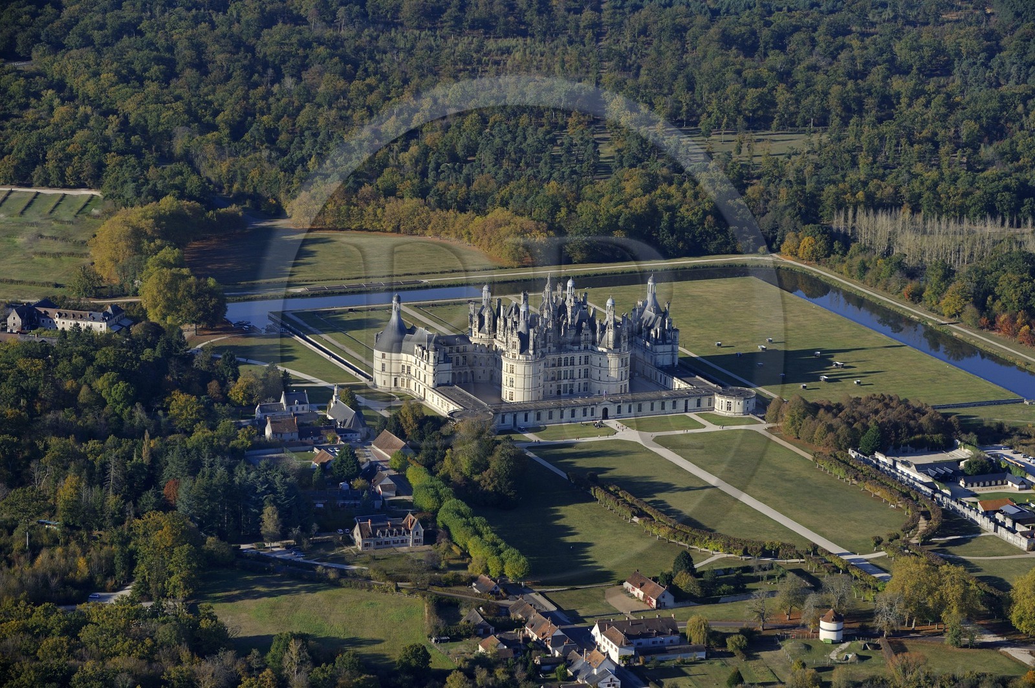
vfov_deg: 11.4
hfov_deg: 17.1
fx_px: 3447
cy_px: 344
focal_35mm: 120
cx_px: 518
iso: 400
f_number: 7.1
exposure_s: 1/1000
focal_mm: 120
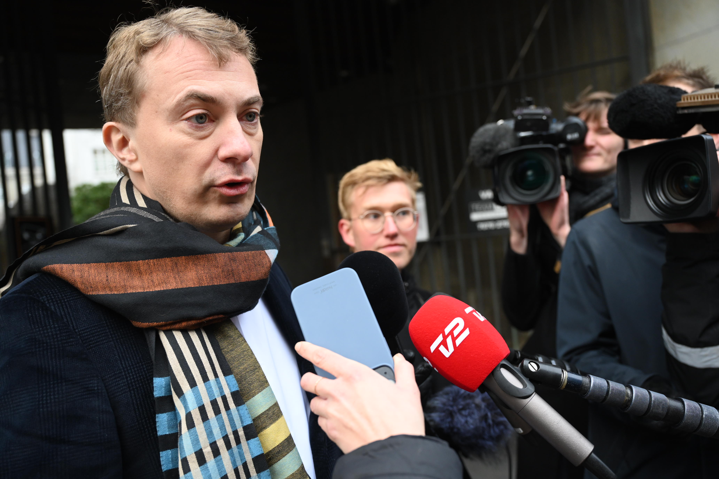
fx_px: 659
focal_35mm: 33
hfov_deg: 57.2
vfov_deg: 40.0
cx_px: 360
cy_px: 240
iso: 1000
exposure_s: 1/320
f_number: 4
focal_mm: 33
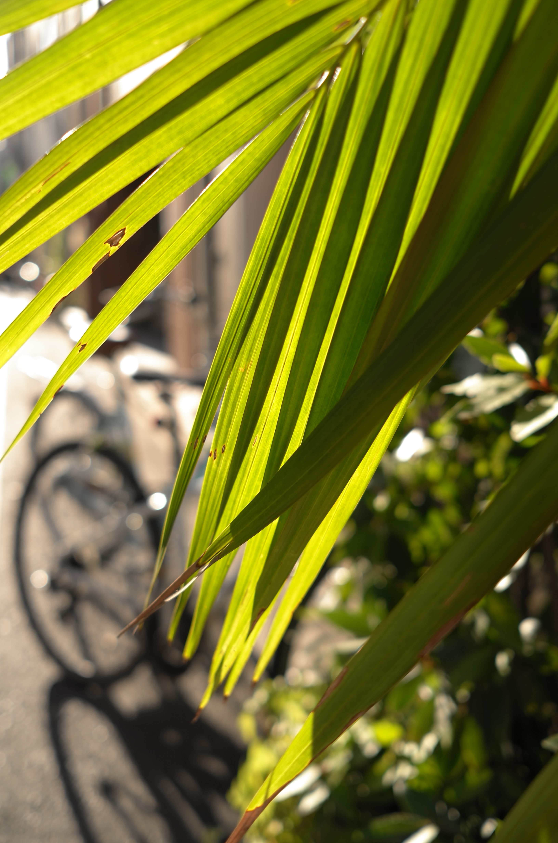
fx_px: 841
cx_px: 279
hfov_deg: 36.7
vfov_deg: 53.2
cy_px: 422
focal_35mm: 36
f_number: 3.2
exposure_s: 1/320
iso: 100
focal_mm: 24
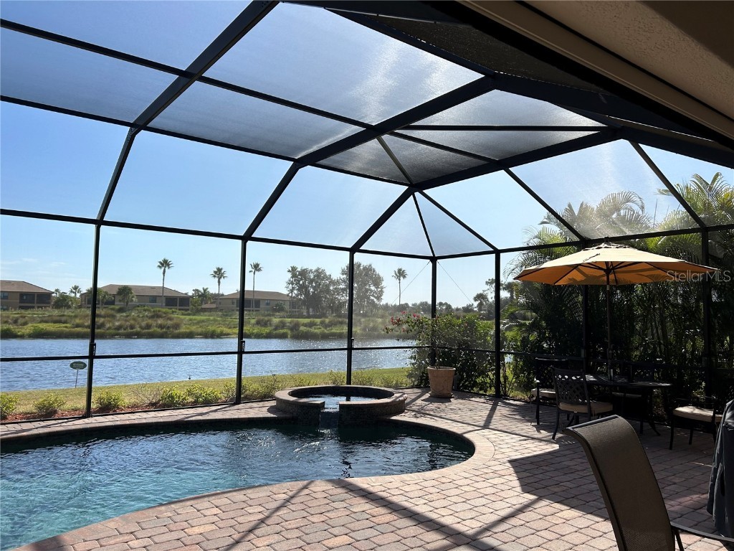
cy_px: 276
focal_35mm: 26
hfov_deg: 67.3
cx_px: 367
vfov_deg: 53.1
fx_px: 551
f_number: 1.5
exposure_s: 1/3356
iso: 50
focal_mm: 5.7
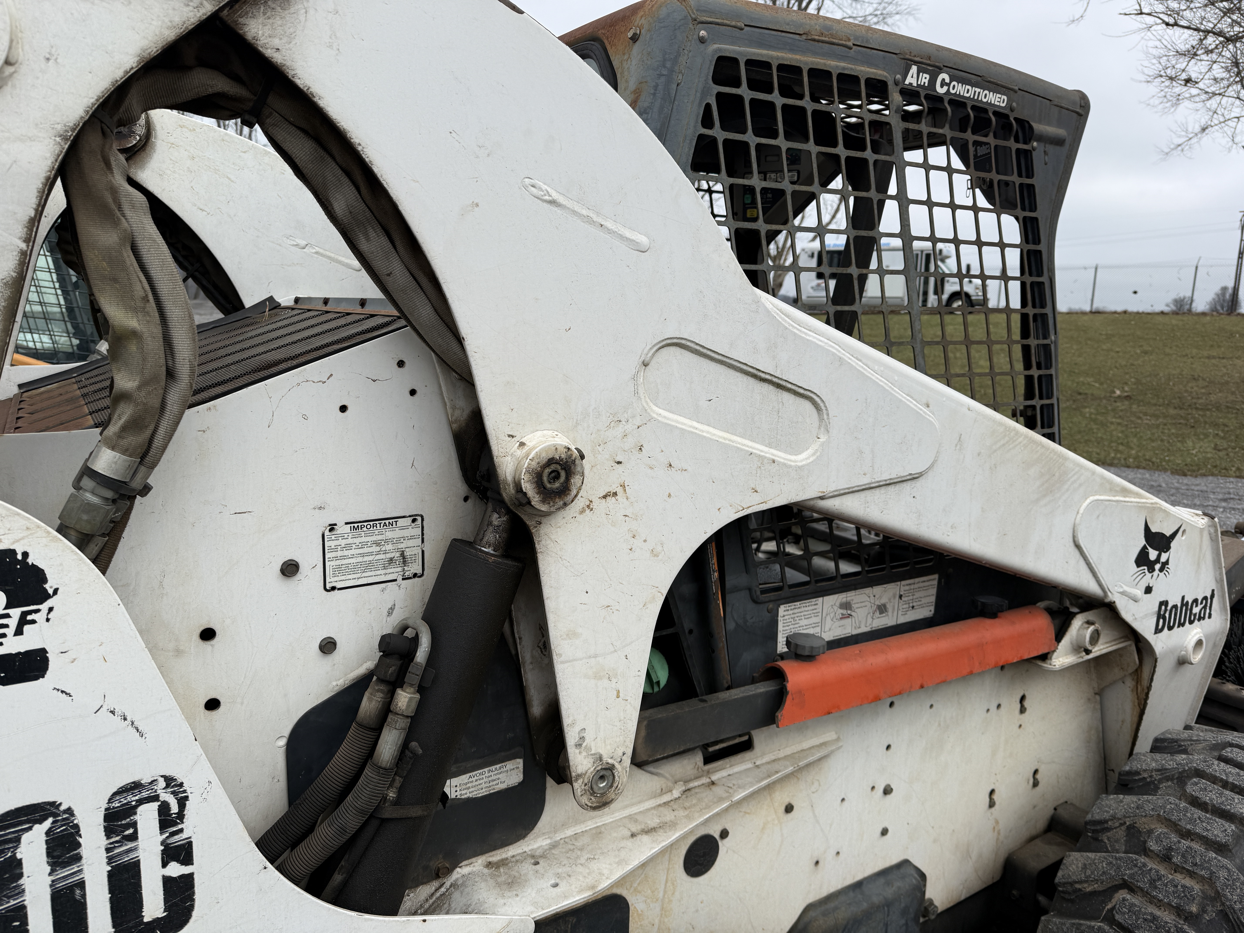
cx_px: 622
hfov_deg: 71.6
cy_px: 466
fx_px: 862
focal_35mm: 24
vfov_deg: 56.8
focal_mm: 6.76
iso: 80
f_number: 1.78
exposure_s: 1/3759
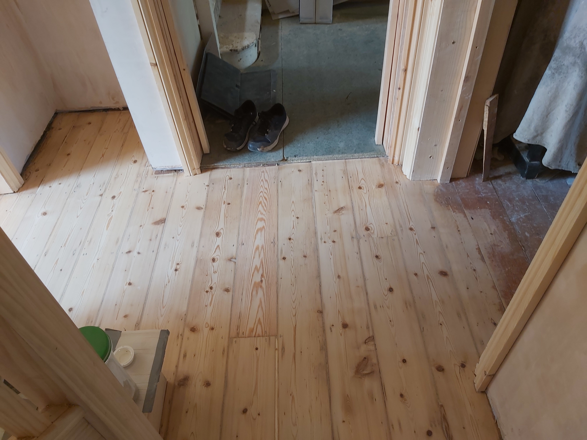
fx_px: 441
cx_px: 294
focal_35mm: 26
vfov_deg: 53.1
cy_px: 220
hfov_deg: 67.3
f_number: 1.7
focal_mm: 3.92
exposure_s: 1/50
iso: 64
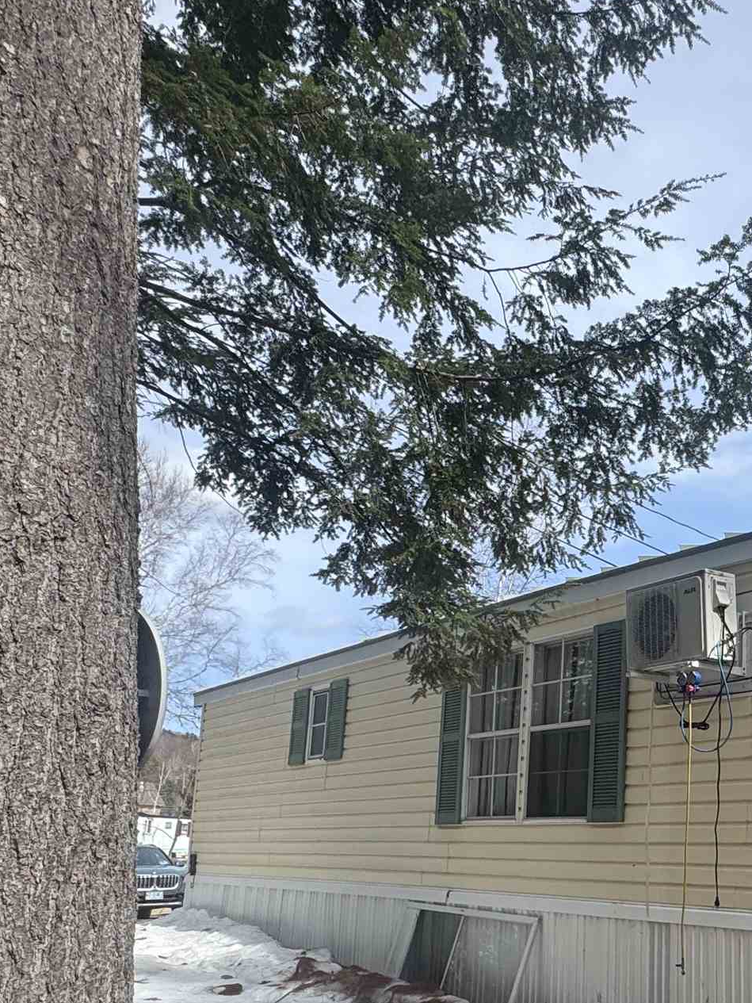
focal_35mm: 34
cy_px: 717
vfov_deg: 52.2
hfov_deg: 37.8
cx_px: 733
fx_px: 985
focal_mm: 2.22
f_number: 2.2
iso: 40
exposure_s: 1/1078
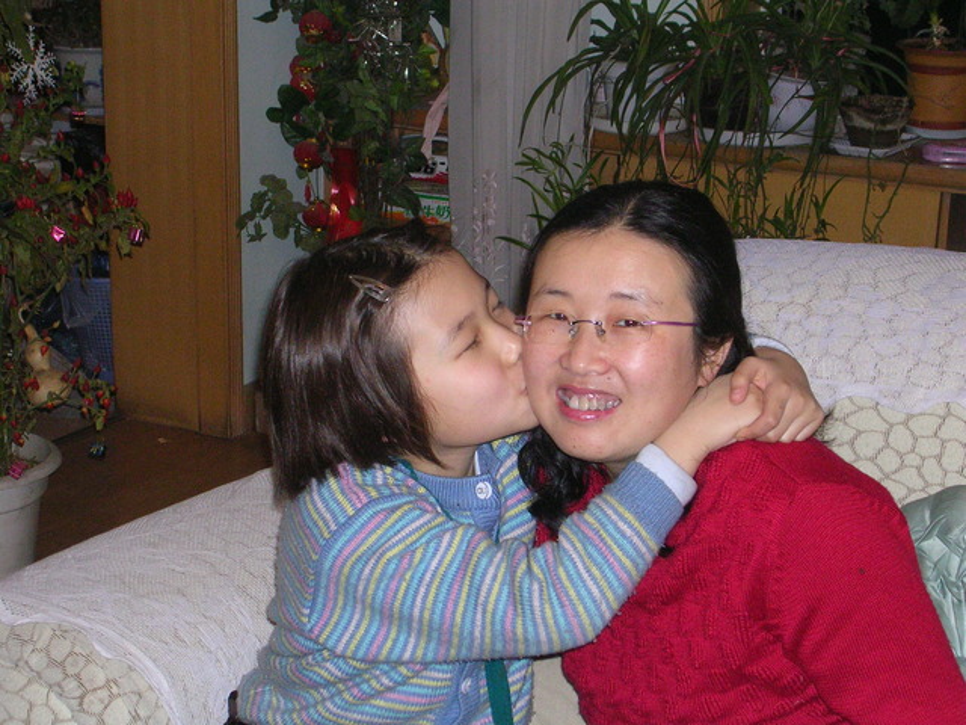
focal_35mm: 86
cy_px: 362
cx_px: 483
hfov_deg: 22.8
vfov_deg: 17.2
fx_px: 2400
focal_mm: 13
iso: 174
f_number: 4.1
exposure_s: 1/60.1
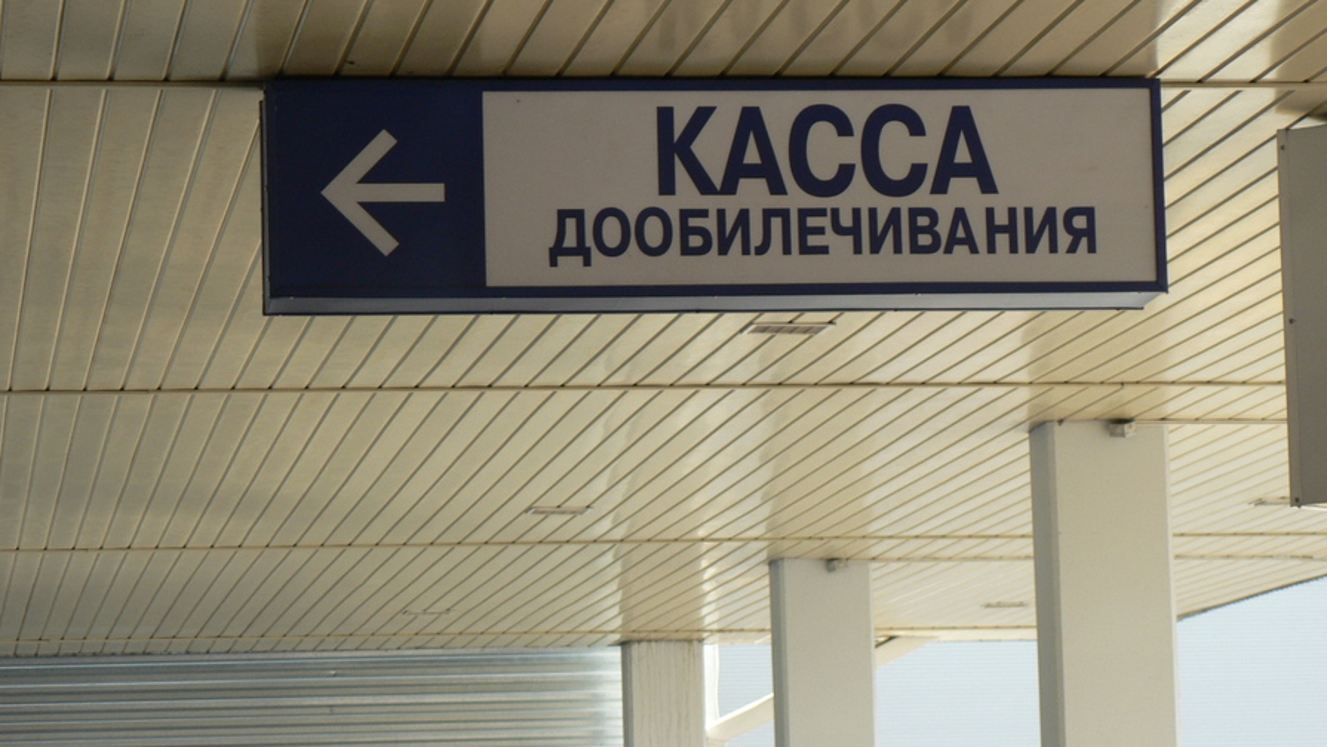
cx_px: 651
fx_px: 5702
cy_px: 218
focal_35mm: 162
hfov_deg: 13.3
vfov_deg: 7.5
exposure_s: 1/100
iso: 80
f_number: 3.6
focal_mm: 21.6
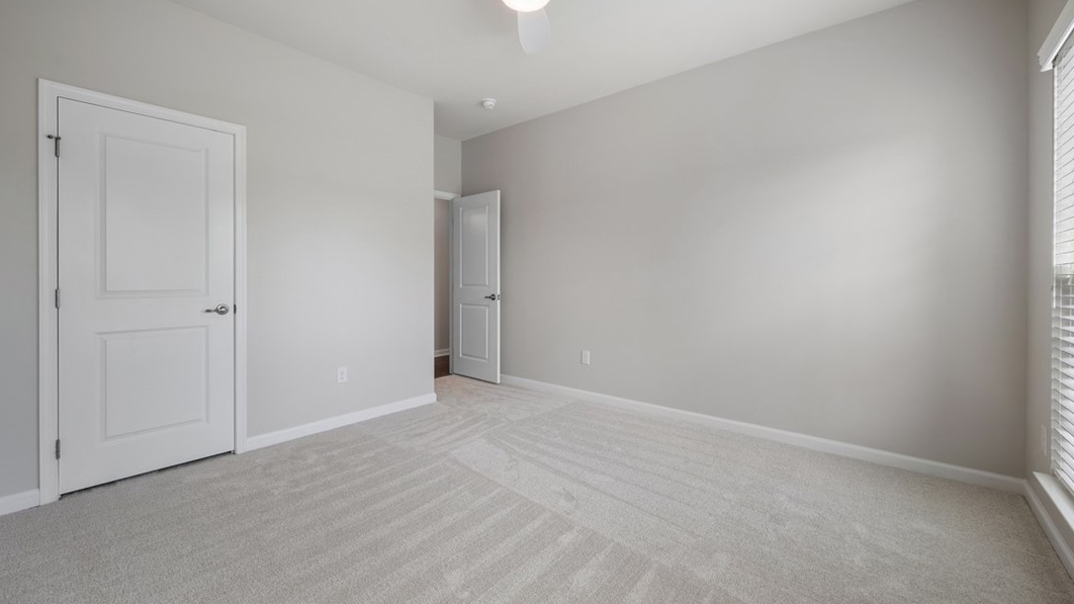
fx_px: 427
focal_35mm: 15
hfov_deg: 103.0
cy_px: 275
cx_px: 536
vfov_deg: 70.4
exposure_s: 1/13
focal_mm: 14
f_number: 8
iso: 400
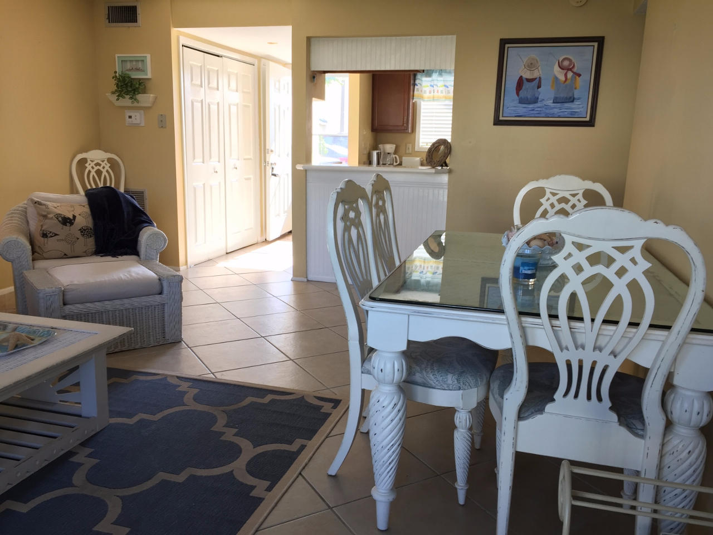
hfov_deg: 61.7
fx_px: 597
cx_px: 356
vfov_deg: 48.2
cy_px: 268
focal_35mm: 29
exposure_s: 1/40
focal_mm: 4.15
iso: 32
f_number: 2.2
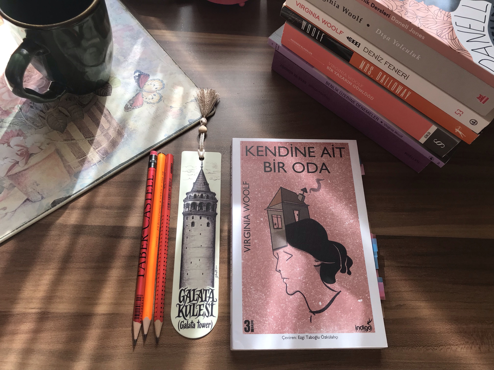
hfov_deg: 63.4
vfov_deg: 49.7
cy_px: 185
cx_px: 247
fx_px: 400
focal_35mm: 28
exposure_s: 1/257
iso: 20
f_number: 1.8
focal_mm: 3.99
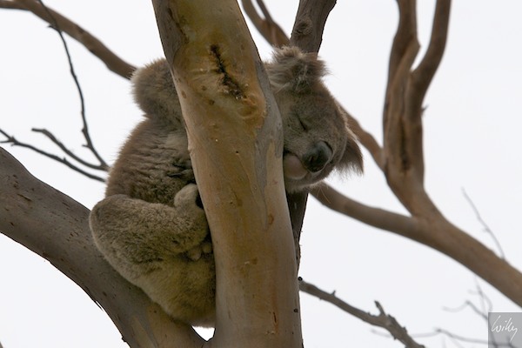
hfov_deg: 6.9
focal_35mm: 300
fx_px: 4350
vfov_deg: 4.6
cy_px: 174
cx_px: 261
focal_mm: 200
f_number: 11
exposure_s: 1/500
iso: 250
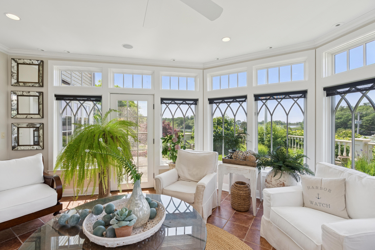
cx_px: 188
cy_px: 125
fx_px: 167
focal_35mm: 16
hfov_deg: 96.7
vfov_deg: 73.8
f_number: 7.1
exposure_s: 1/80
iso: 320
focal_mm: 16
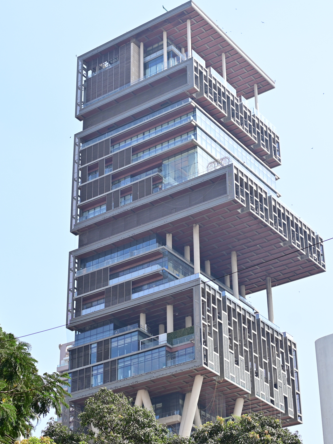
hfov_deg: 19.1
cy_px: 223
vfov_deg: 25.4
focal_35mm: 77
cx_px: 83
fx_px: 984
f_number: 5
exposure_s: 1/320
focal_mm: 35
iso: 100
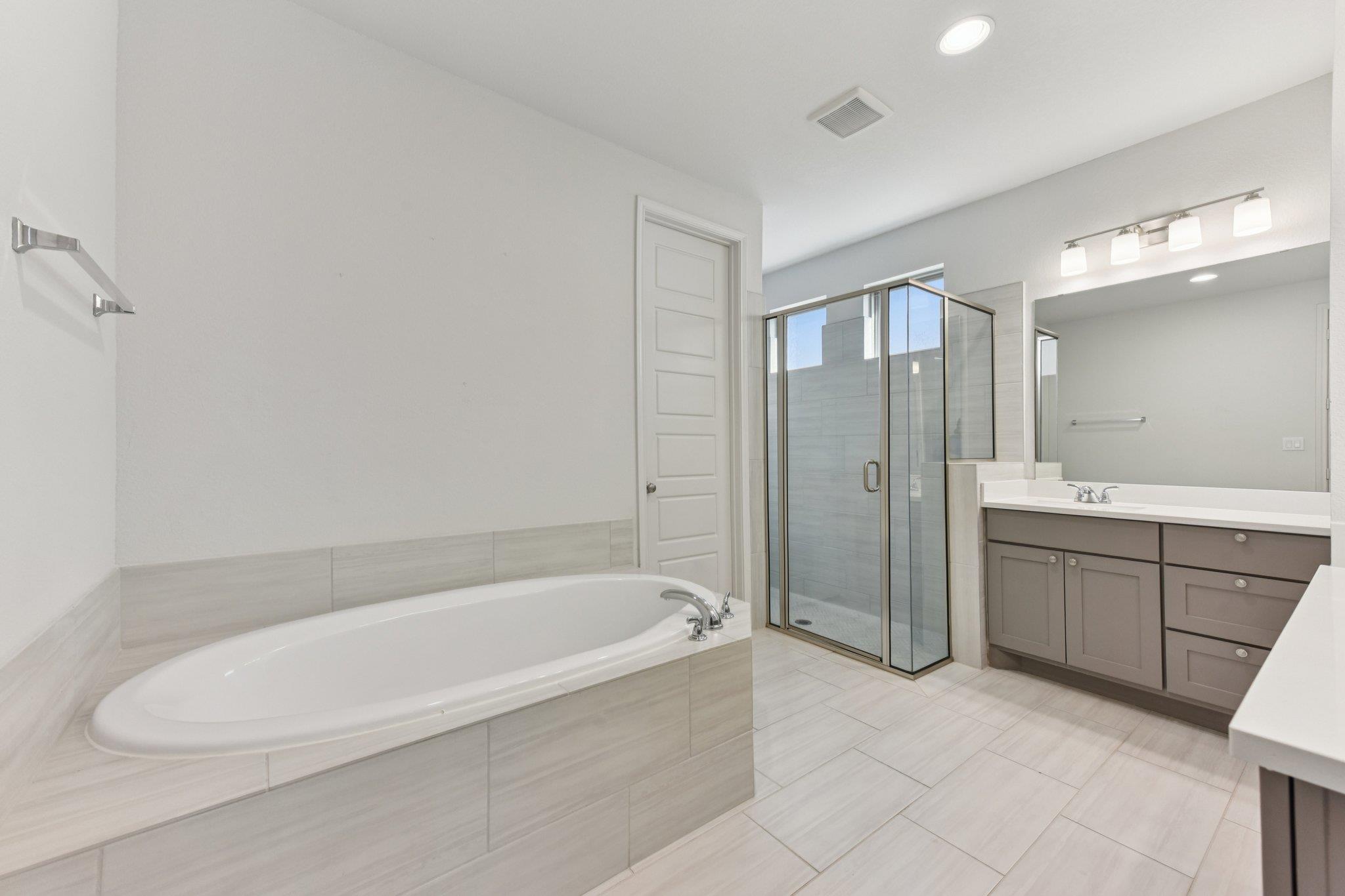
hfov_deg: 104.2
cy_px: 448
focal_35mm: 14
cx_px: 672
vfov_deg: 81.2
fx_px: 523
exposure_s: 1/80
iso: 800
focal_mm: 14
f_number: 8
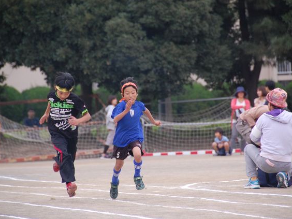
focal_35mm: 327
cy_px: 109
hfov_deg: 6.1
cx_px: 147
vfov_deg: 4.5
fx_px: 2758
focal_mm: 200
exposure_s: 1/400
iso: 800
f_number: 5.6
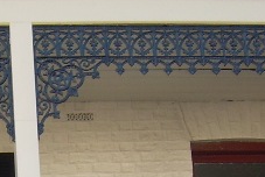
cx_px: 18
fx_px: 1025
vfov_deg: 9.5
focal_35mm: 139
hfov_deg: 14.6
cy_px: 312
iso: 50
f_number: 2.8
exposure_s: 1/229
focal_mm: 6.3
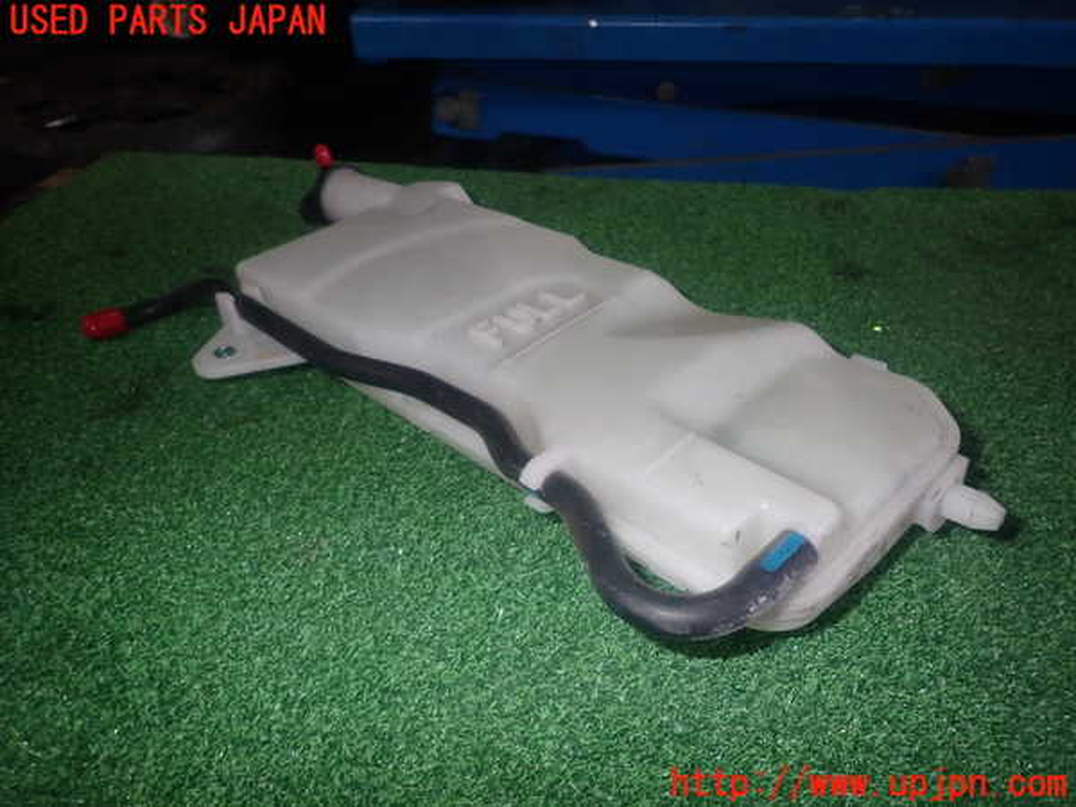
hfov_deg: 69.4
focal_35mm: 25
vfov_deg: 54.9
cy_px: 404
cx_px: 538
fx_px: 777
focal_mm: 4.5
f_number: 5.6
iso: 200
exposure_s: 1/30
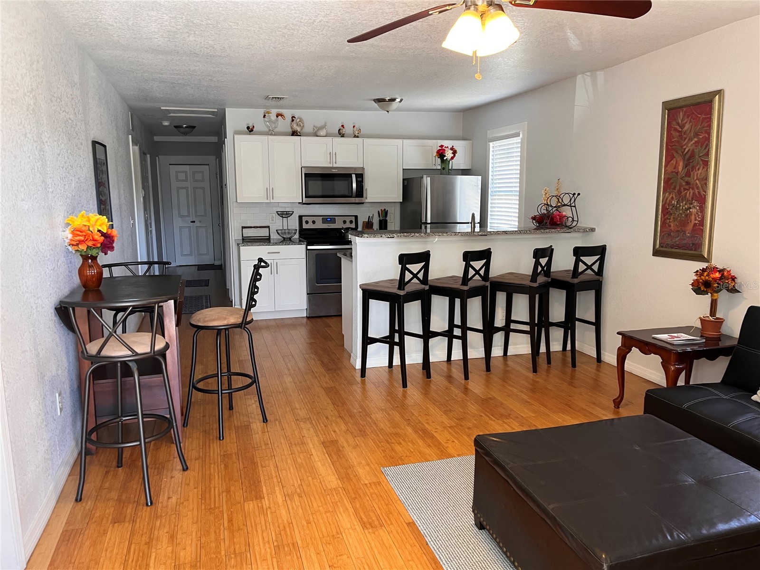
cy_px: 285
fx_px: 571
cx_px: 380
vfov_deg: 53.1
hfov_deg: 67.3
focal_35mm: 26
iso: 125
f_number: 1.6
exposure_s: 1/79
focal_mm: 5.1
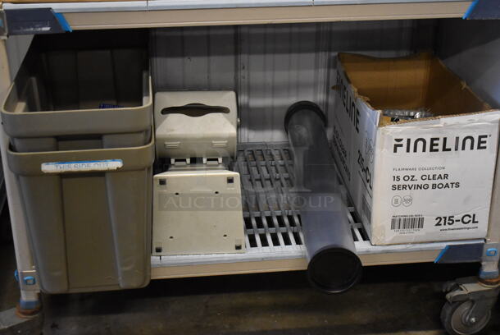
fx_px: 792
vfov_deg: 23.8
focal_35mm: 57
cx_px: 250
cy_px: 168
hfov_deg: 35.0
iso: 4500
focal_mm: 38
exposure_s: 1/125
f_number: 4.8
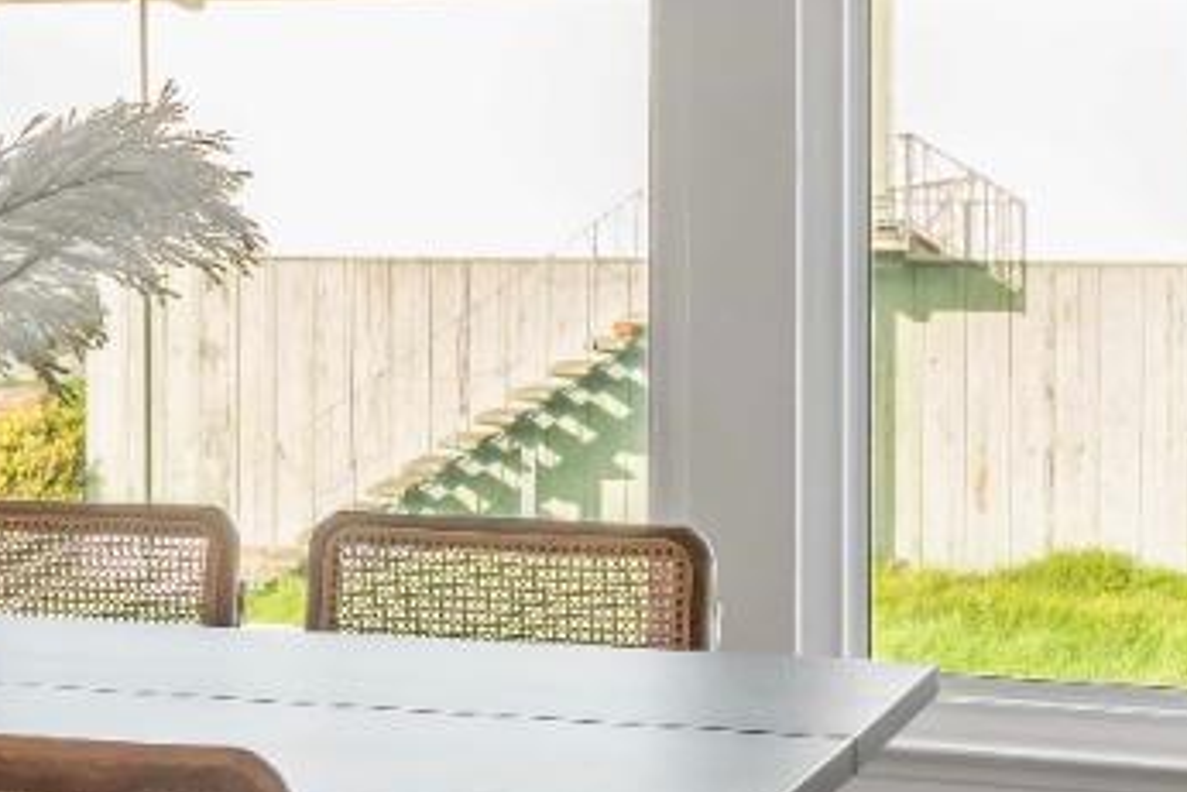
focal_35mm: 104
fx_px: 3430
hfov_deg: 18.2
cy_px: 226
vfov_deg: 13.1
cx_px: -384
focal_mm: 24
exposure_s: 1/40
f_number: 9
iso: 500
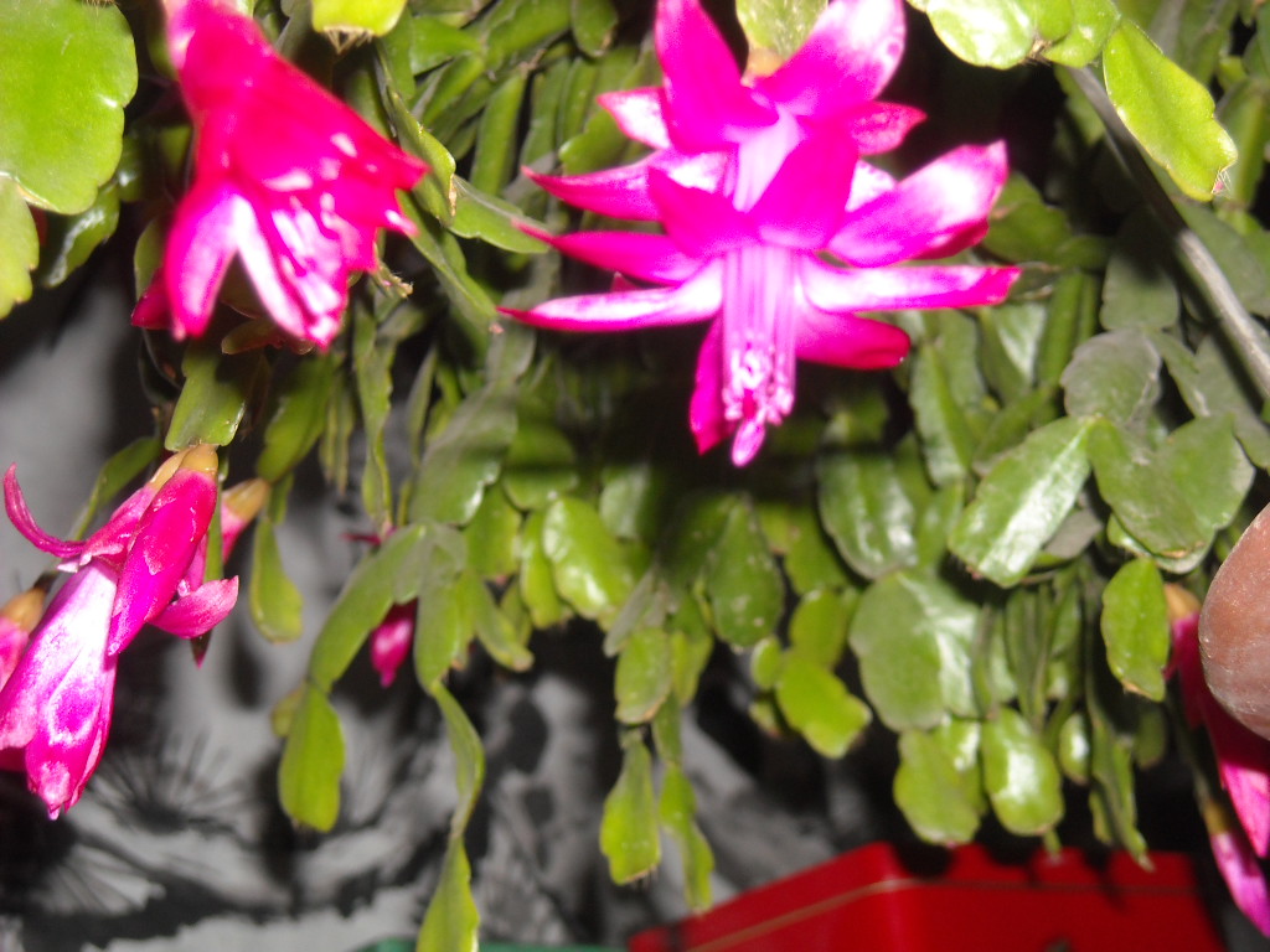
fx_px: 2788
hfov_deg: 25.7
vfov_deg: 19.4
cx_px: 635
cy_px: 476
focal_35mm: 76
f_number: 7.7
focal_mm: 12.3
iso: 200
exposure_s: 1/125
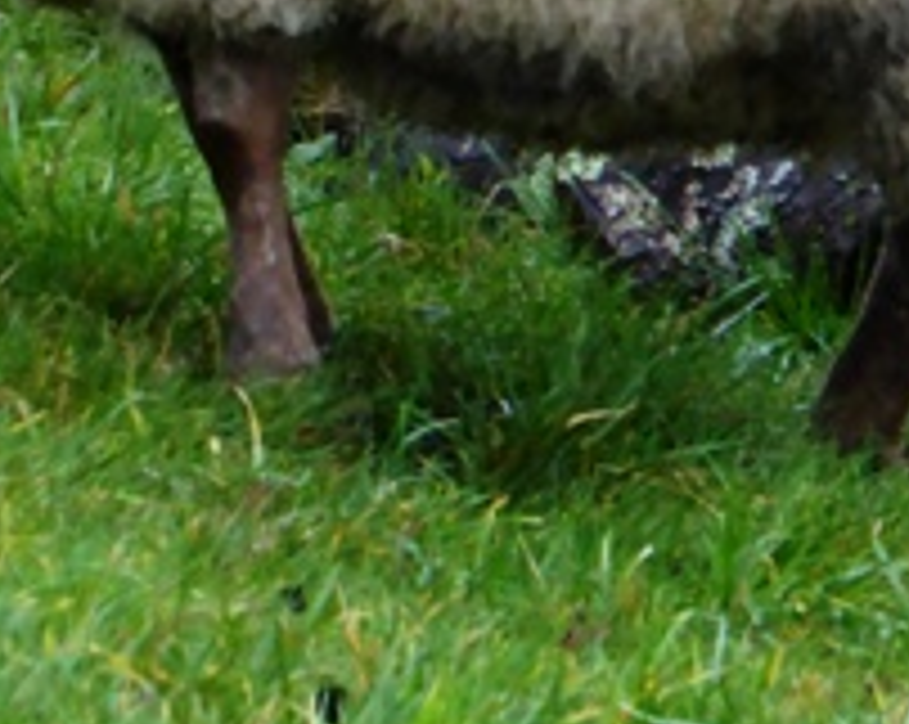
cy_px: -225
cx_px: 324
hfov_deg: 2.0
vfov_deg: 1.6
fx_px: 26058
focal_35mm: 970
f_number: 5.7
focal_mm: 50.5
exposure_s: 1/80
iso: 500
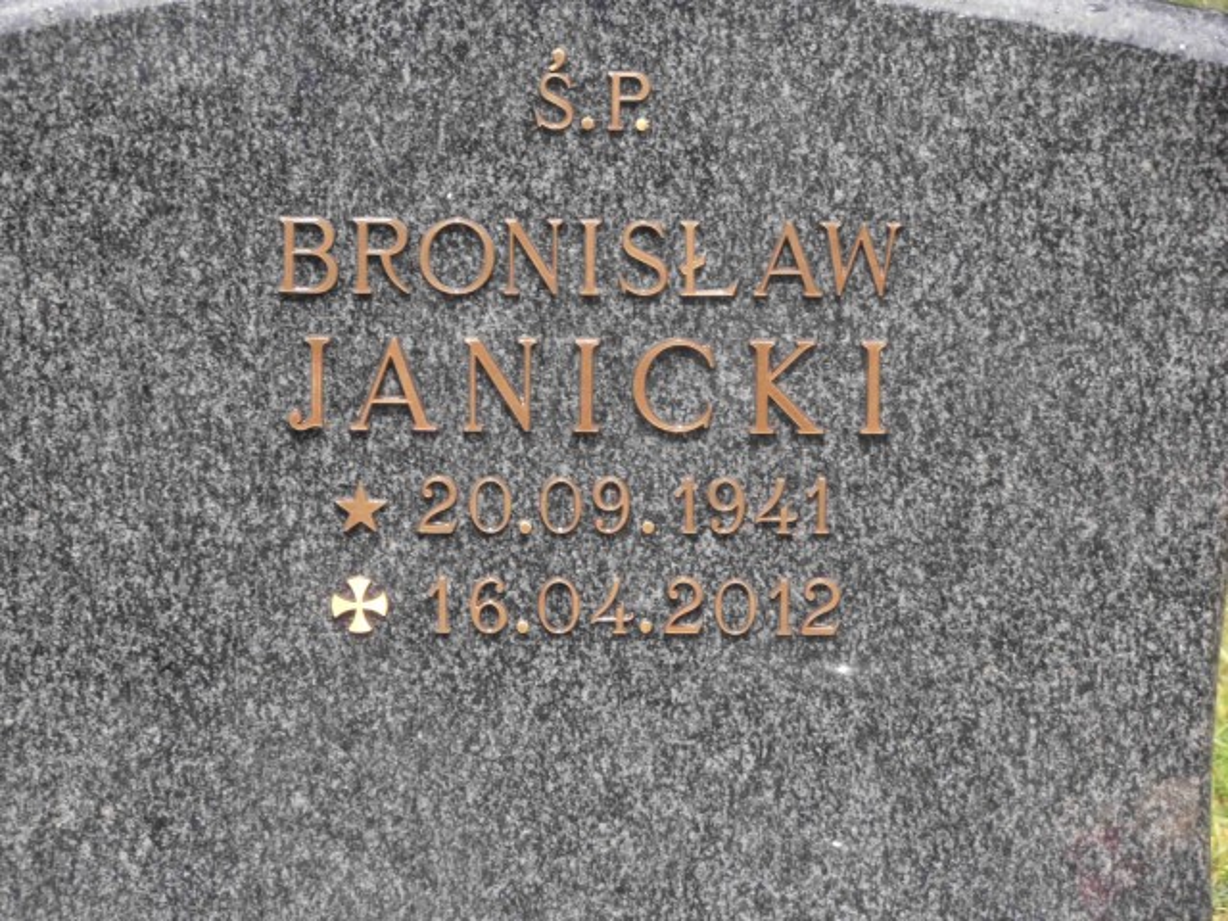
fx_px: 5889
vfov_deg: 8.9
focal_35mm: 166
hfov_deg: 11.9
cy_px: 460
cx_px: 614
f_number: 5.9
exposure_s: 1/125
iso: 80
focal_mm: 29.44
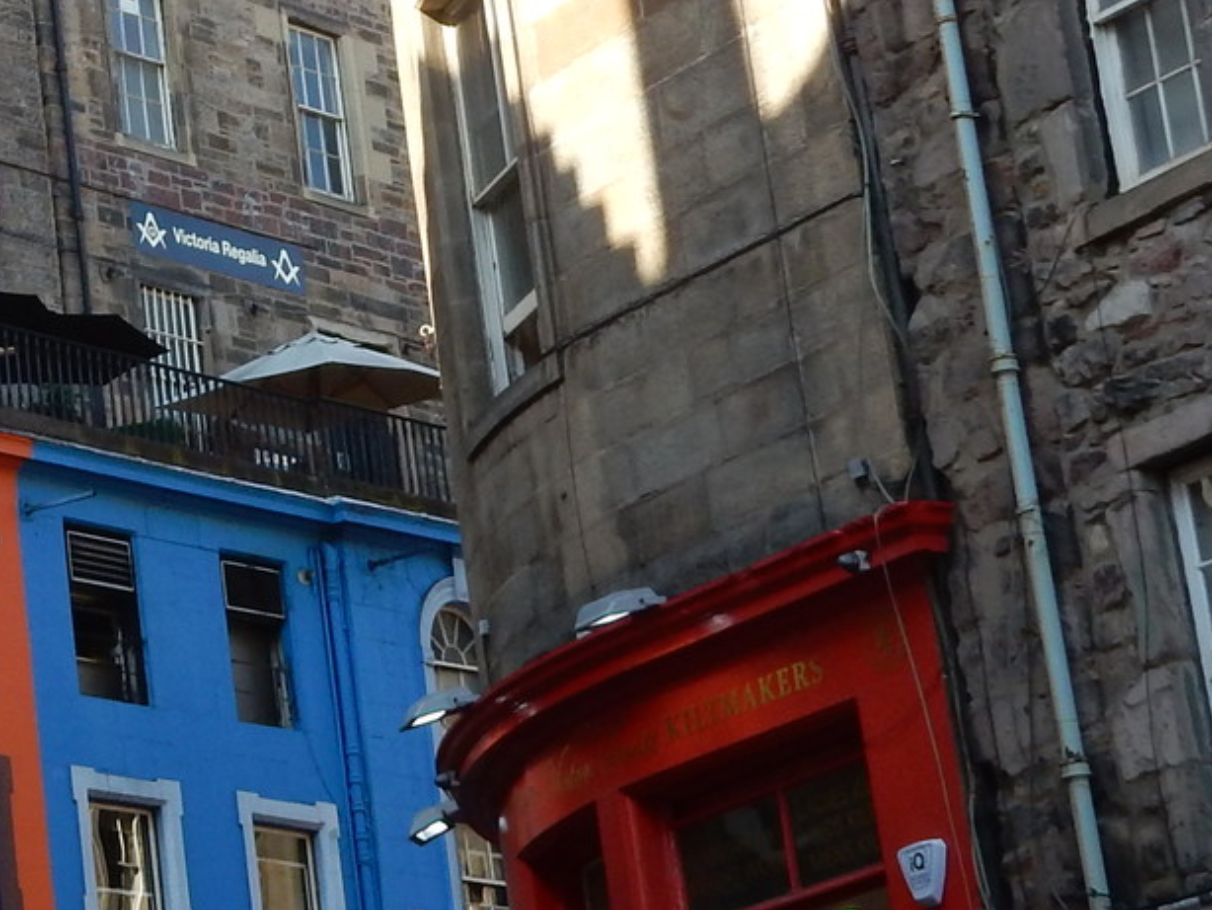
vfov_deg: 10.5
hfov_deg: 13.6
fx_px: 4904
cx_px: -330
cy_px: 8
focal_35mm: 140
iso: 125
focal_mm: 7.6
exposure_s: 1/200
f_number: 4.2
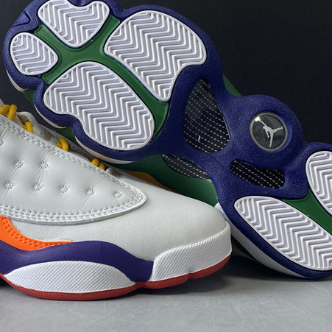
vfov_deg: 33.4
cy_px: 177
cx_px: 82
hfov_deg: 32.7
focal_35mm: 51
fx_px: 553
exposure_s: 1/100
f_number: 1.8
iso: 80
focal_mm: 4.25
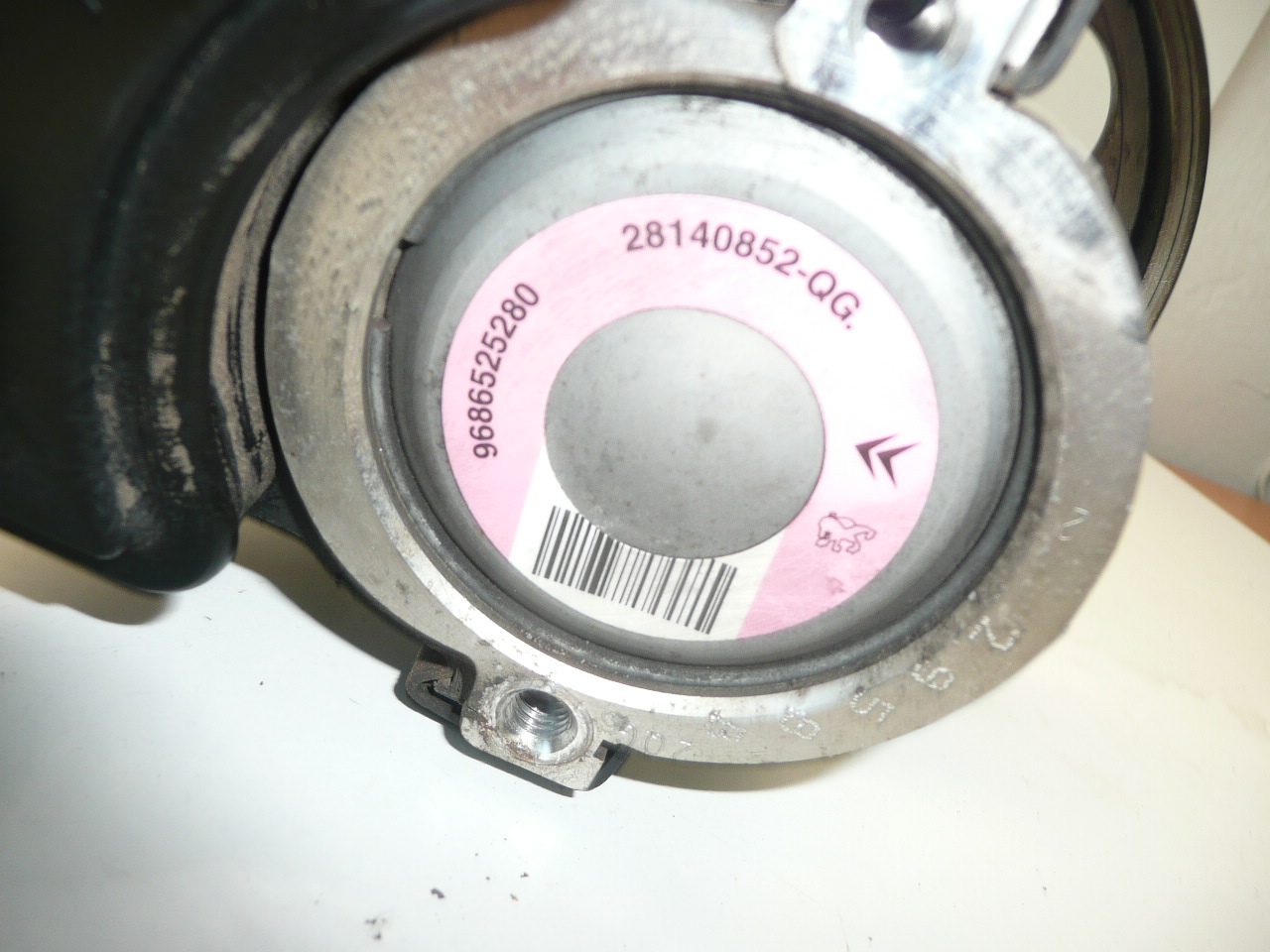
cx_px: 635
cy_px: 476
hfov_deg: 63.4
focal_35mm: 28
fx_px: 1027
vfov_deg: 49.7
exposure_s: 1/30
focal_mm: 4.6
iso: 100
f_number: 3.3
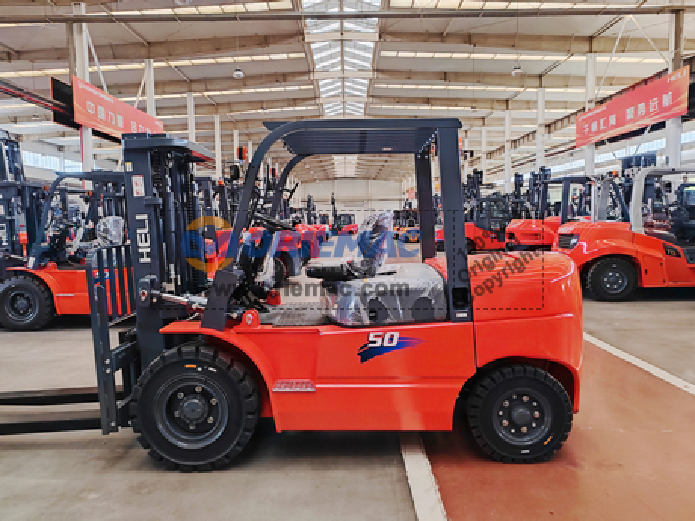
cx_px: 348
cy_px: 260
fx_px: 542
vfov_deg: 51.4
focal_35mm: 27
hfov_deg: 65.3
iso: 5000
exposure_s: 1/33
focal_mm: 6.14
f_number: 1.8
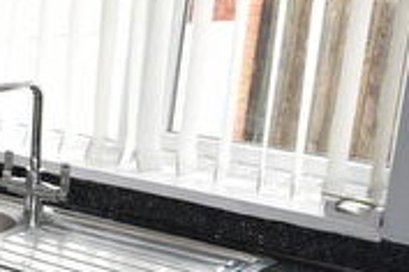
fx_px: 943
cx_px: -351
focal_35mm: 83
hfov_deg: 18.4
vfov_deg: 16.4
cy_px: 116
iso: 250
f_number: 5.6
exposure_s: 1/125
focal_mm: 14
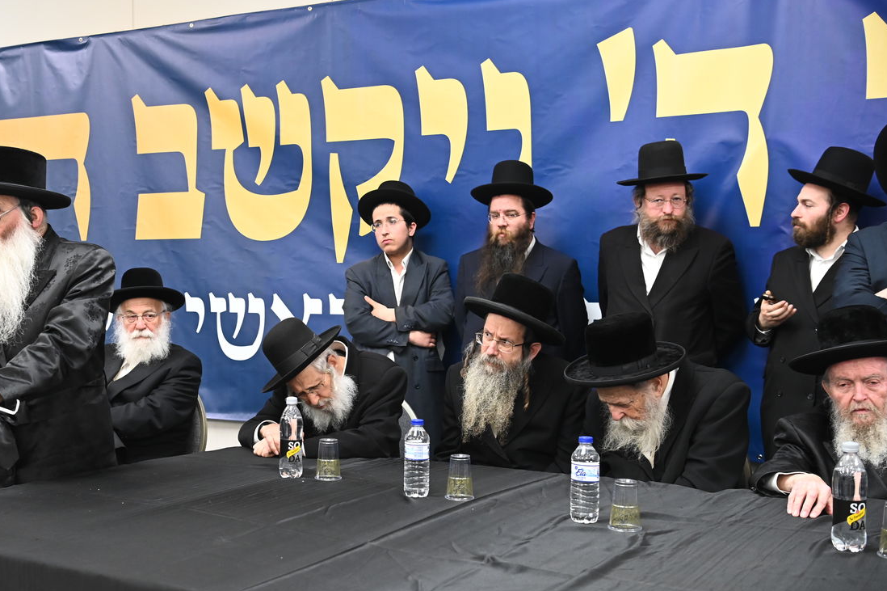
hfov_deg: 38.6
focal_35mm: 51
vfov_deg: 26.4
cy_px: 356
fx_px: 1256
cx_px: 325
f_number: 4.5
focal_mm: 40
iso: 2000
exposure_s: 1/160
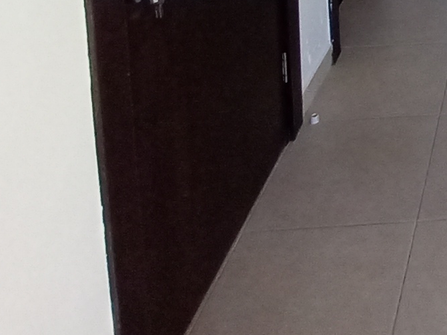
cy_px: -246
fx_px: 645
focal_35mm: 50
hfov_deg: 29.8
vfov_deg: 21.1
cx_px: 594
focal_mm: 1.13
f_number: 2.2
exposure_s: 1/50
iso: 64
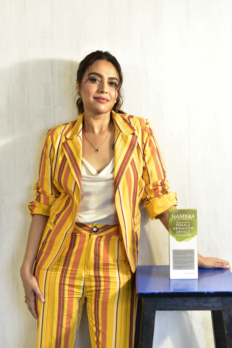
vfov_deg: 39.6
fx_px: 483
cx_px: 116
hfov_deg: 27.0
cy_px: 174
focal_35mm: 50
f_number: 2.8
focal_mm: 50
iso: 400
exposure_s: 1/200
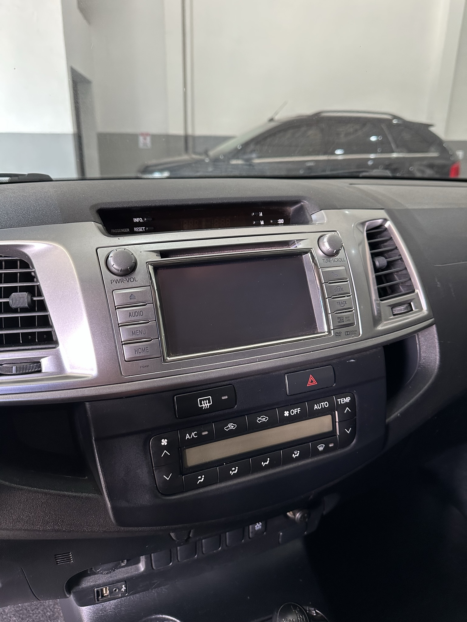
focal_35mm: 24
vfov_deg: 71.6
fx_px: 432
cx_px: 234
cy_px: 311
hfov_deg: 56.8
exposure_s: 1/60
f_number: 1.78
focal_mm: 6.86
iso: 250
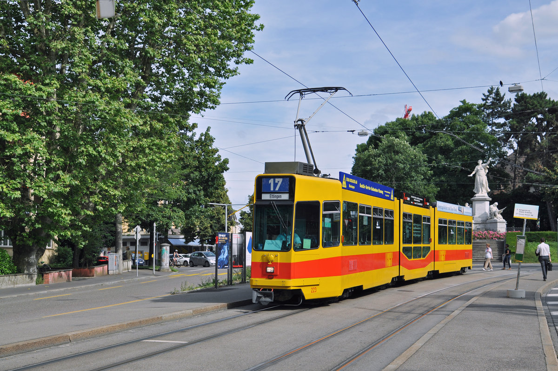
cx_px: 279
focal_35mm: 48
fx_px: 743
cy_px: 186
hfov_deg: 41.2
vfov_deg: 28.0
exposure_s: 1/1000
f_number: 5
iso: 200
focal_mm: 32
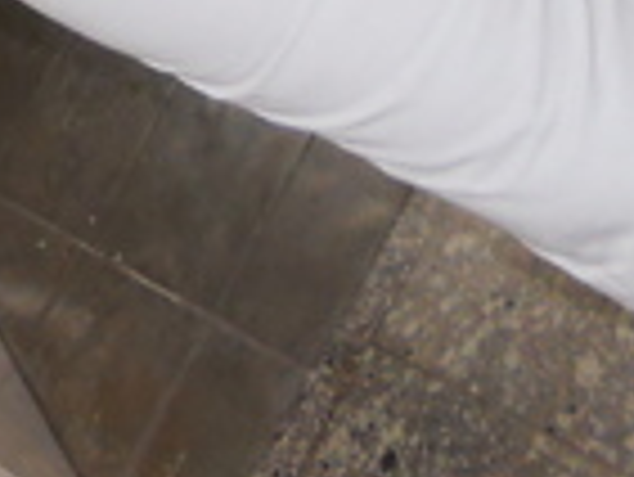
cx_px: -549
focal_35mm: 153
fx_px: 2805
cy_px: -756
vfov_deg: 8.6
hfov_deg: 11.8
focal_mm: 4.9
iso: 200
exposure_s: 1/25
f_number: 3.2
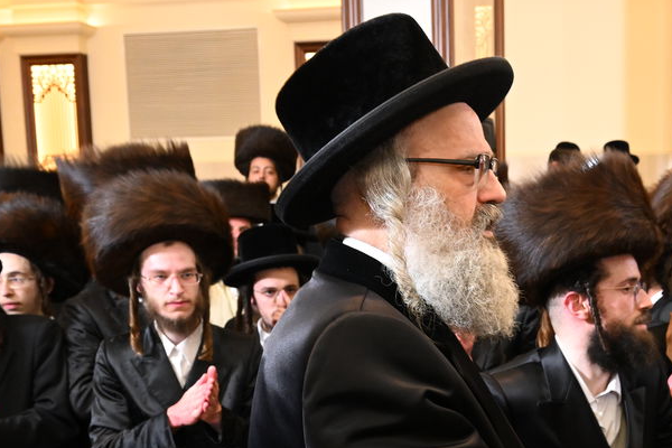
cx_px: 594
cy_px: 437
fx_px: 1045
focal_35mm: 56
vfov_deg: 23.3
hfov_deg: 33.9
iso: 2500
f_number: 5.6
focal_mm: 24
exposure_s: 1/200
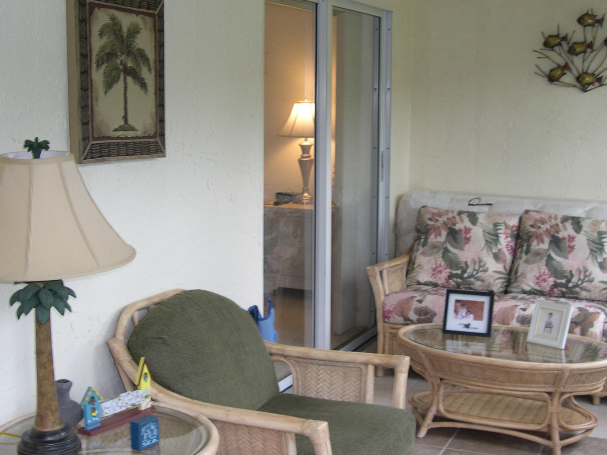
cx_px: 316
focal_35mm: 52
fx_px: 912
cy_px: 225
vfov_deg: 28.0
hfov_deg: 36.8
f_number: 2.8
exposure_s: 1/34.4
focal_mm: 8
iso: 100
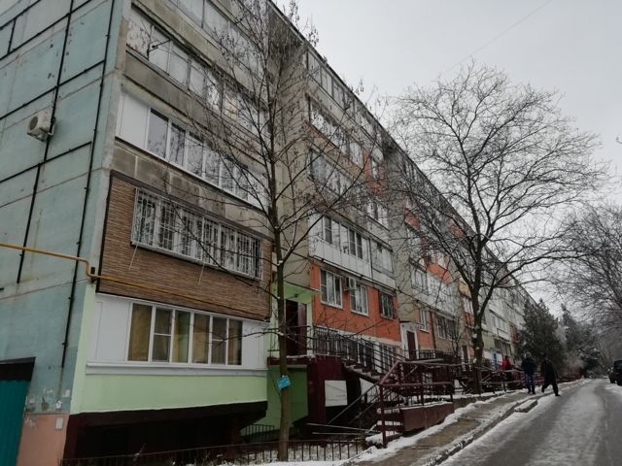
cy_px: 233
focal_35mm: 26
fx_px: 467
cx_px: 311
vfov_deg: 53.1
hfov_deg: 67.3
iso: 50
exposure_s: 1/242
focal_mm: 3.21
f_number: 2.2
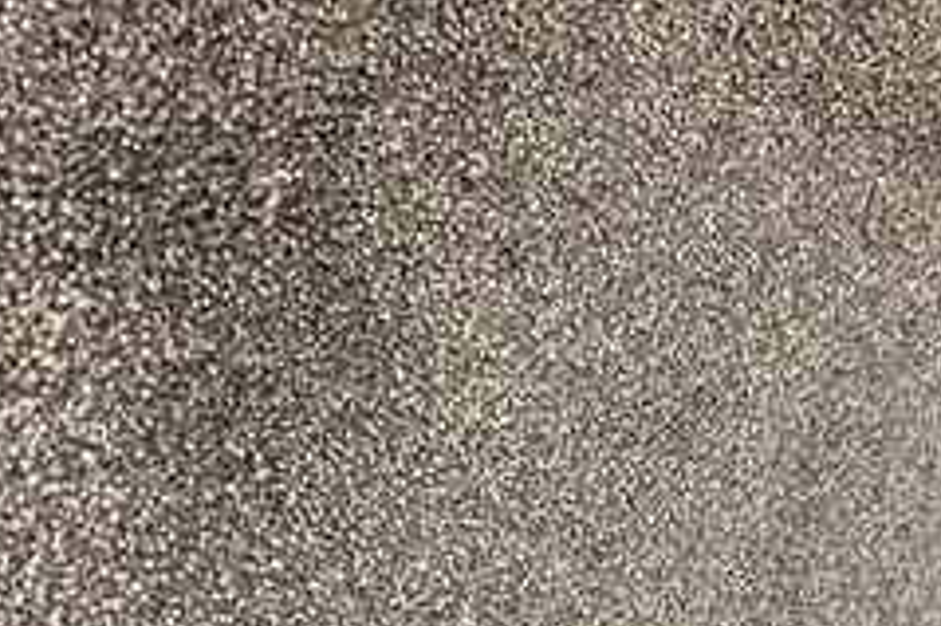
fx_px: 1489
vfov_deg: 22.5
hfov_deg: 34.5
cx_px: 681
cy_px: 669
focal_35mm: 57
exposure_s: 1/60
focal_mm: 4.25
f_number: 1.8
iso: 125
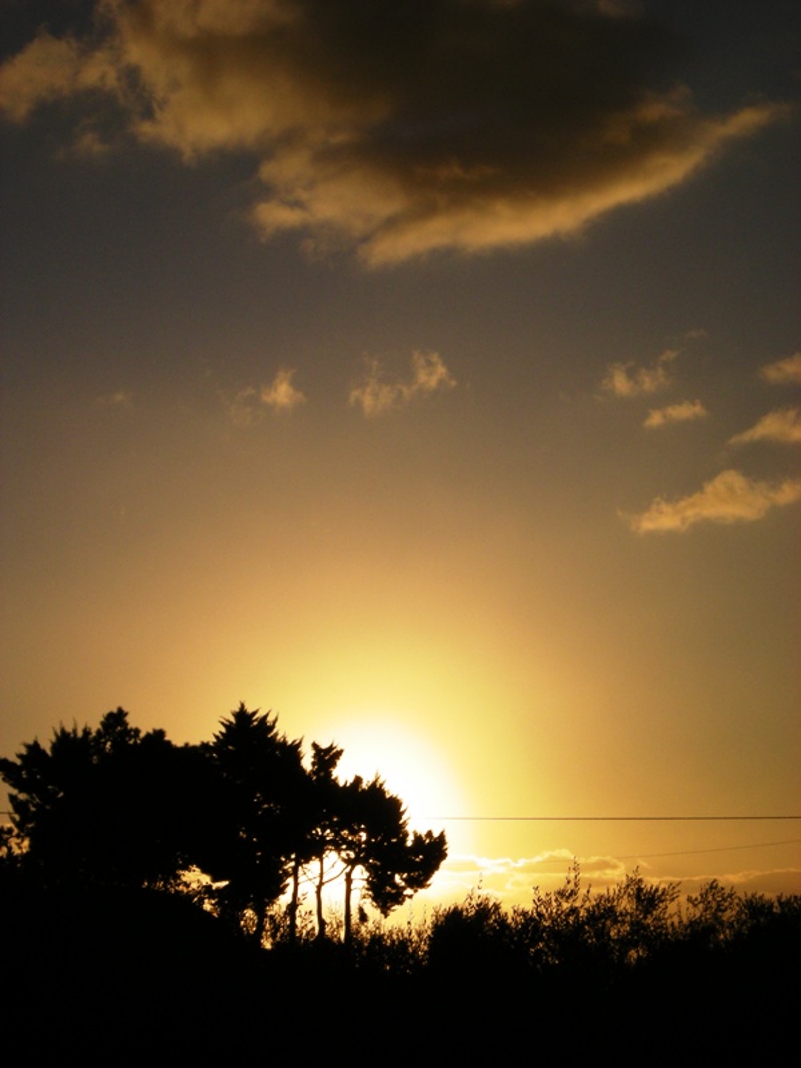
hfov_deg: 15.2
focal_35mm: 97
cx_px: 400
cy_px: 534
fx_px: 2993
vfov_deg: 20.2
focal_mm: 16.1
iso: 91
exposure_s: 1/790
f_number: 10.8
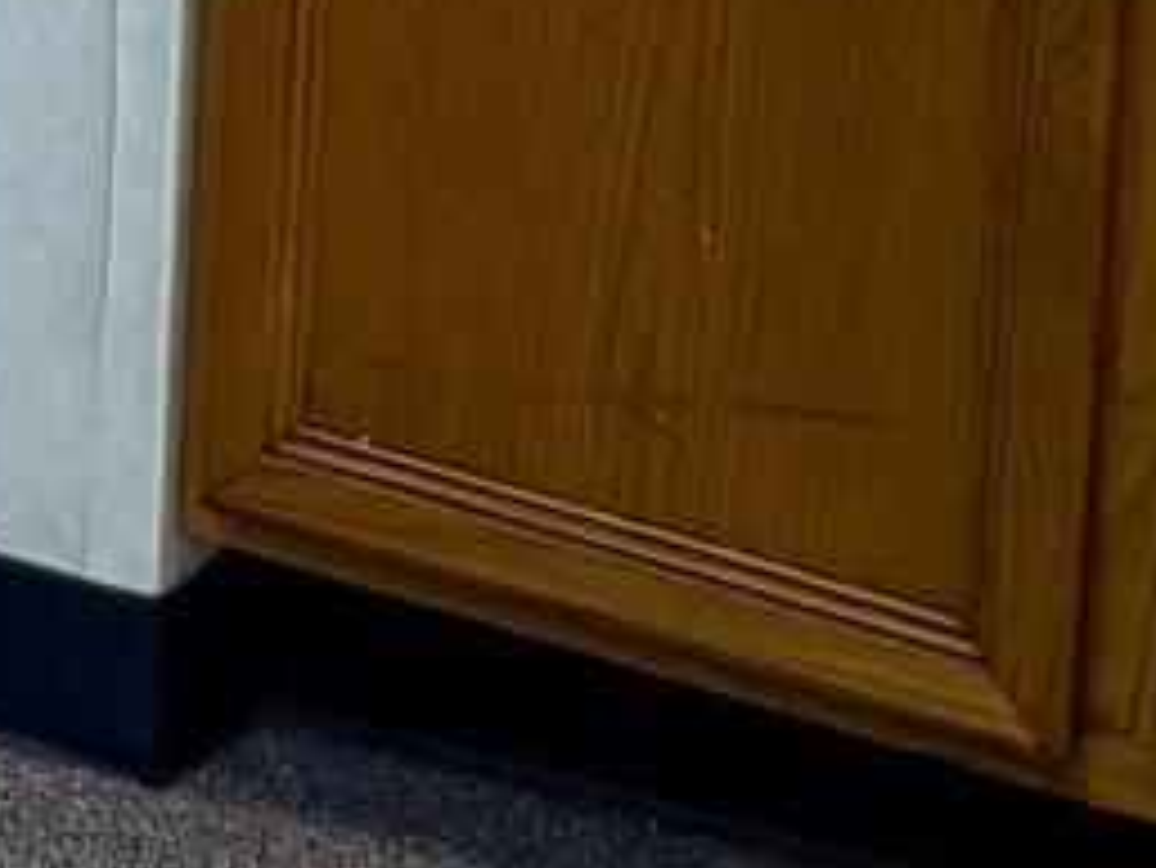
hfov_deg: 10.4
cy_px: -1430
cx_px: 585
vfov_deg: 7.2
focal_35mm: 191
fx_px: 6381
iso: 320
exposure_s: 1/60
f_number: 1.78
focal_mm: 6.76
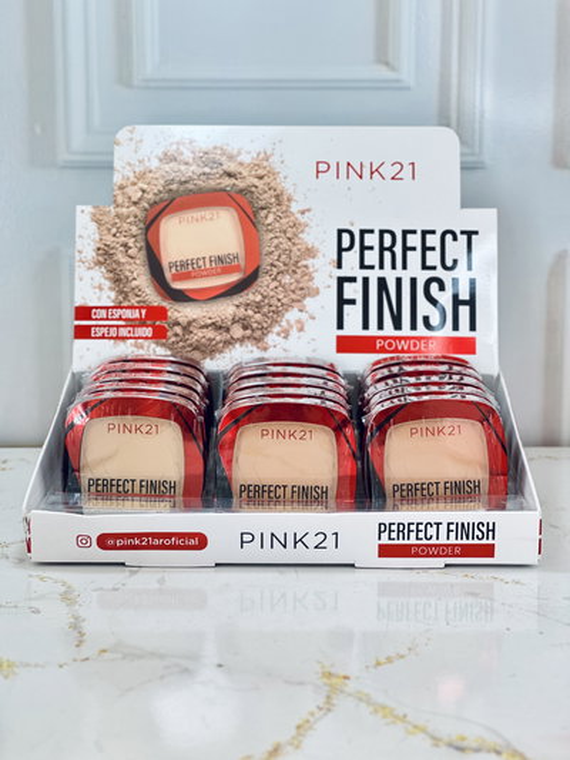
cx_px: 285
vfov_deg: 25.3
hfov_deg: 19.1
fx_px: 1690
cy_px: 380
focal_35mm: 77
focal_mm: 9
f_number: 2.8
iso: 80
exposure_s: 1/100
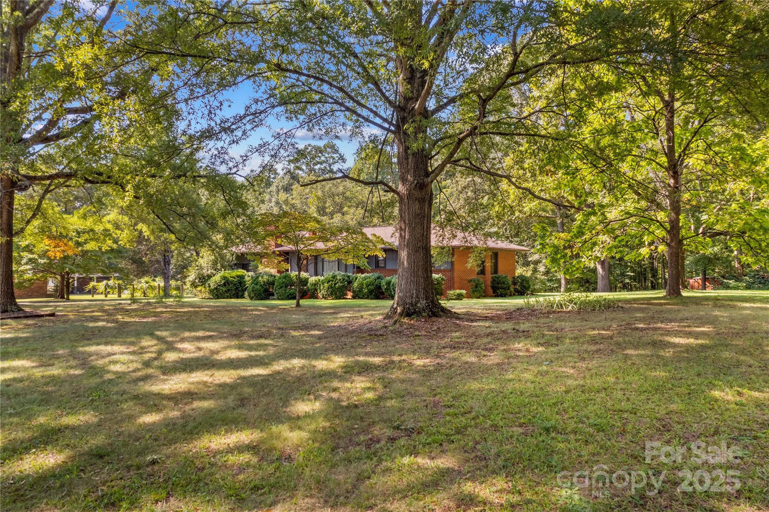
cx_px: 384
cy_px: 256
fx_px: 470
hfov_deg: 78.6
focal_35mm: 22
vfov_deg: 57.2
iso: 110
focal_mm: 8.38
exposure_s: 1/160
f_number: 2.8
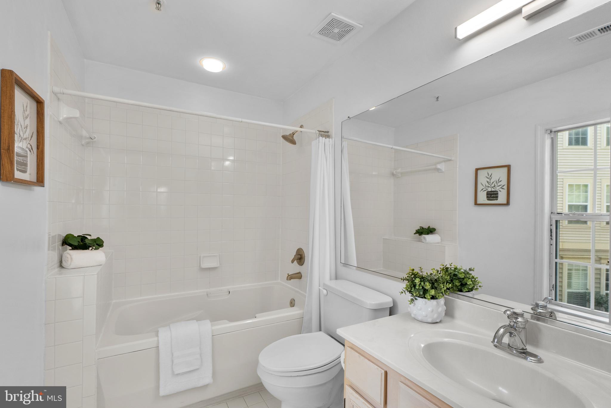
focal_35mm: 16
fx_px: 272
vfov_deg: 73.8
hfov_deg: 96.7
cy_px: 204
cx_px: 306
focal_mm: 16
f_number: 8
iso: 800
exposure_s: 1/25
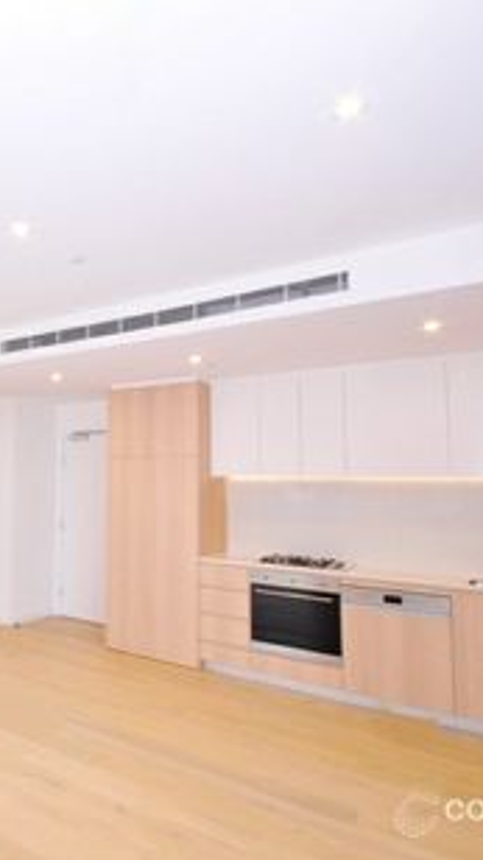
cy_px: 429
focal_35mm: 24
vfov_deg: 76.3
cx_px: -36
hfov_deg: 39.7
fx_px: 547
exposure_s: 1/30
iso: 2000
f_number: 22
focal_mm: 10
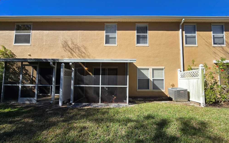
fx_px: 87
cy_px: 72
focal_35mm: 14
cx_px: 114
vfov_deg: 78.6
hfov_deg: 105.3
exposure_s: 1/2000
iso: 50
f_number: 2.2
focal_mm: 2.2
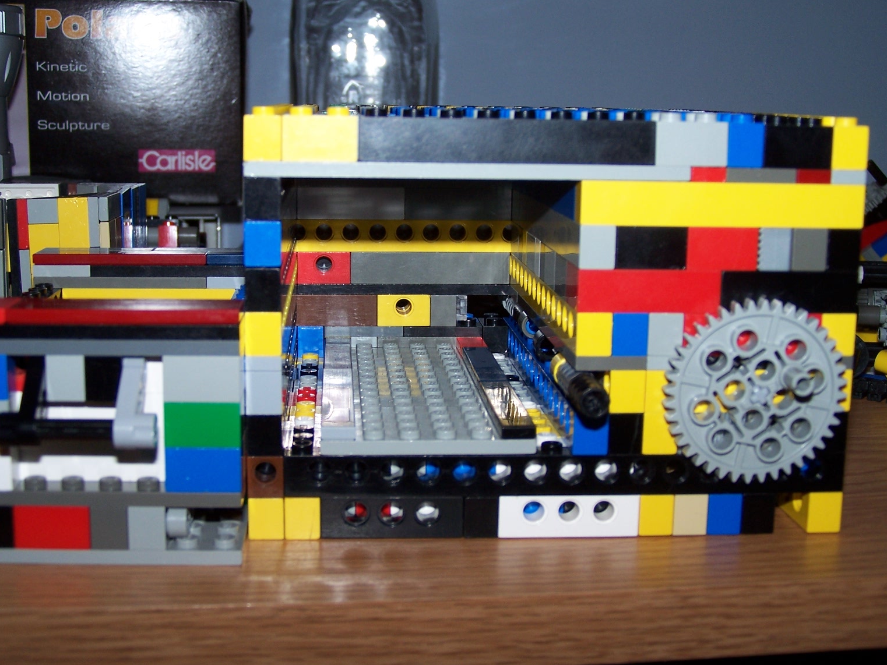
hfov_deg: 36.8
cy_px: 329
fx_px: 1333
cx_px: 438
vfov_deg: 28.0
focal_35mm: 52
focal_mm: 8.5
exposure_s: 1/60
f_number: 3
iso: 80
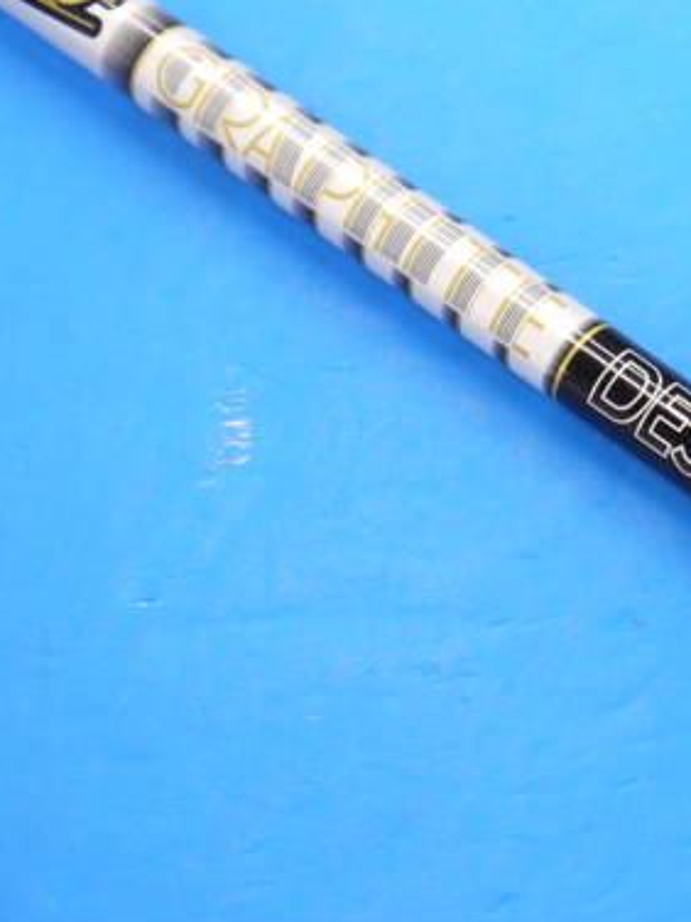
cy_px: 343
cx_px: 617
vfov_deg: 13.8
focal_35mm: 143
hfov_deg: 10.3
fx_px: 3806
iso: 640
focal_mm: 42
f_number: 5.6
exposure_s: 1/80
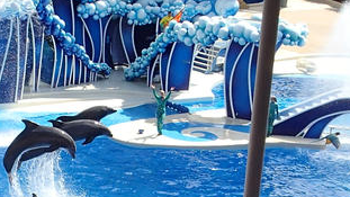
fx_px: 390
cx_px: 203
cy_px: 147
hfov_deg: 48.2
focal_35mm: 42
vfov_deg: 28.0
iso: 200
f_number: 3.2
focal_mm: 5.5
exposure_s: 1/1600
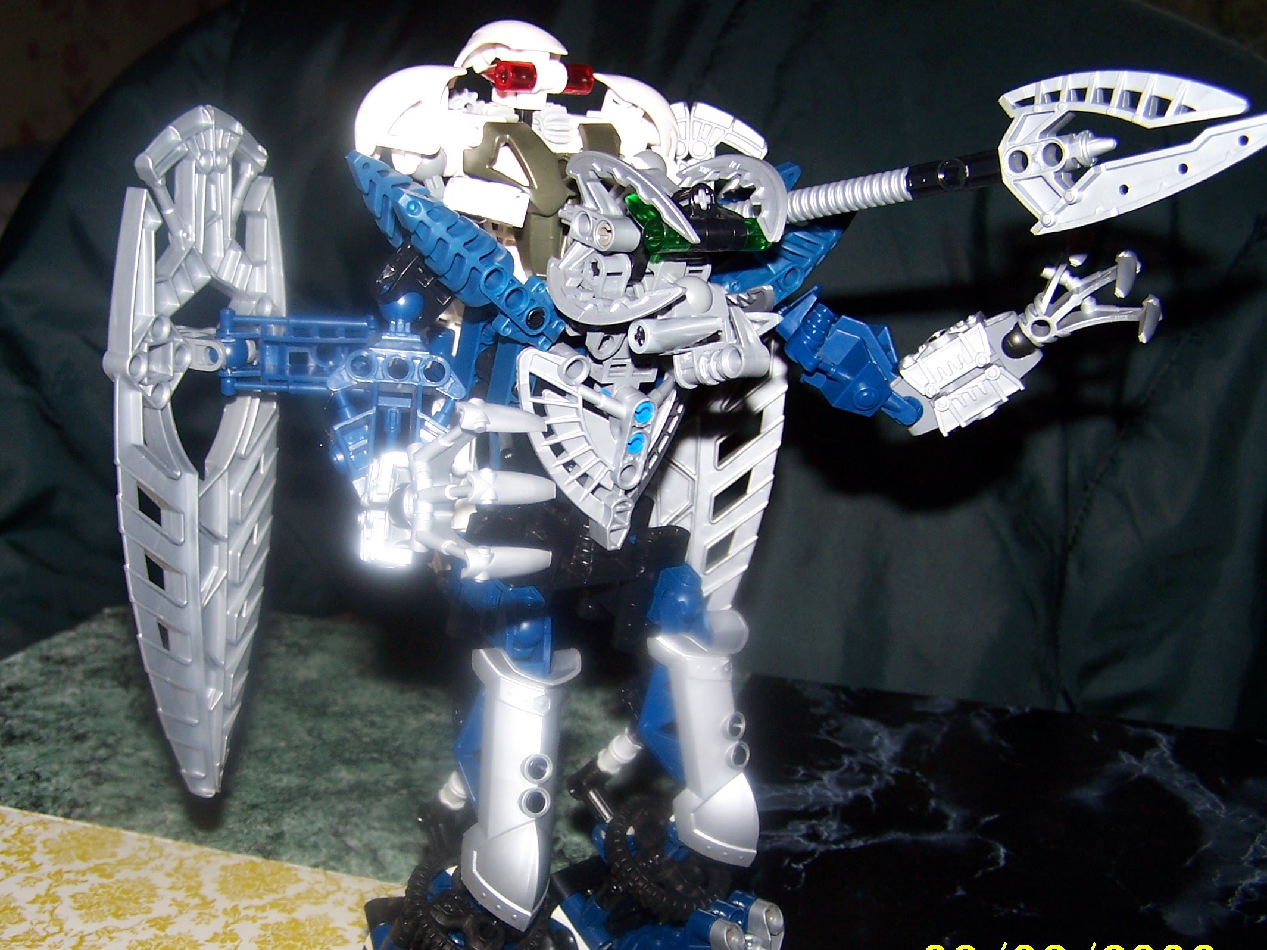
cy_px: 546
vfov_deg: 31.5
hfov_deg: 41.1
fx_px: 1684
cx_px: 535
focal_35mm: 46
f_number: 2.8
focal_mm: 6.3
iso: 80
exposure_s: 1/60
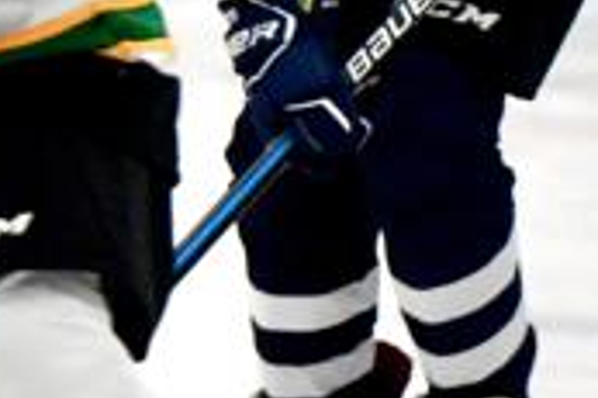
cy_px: -19
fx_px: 18022
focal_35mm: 1086
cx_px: 394
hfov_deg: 1.9
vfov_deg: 1.3
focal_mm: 122
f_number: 2.8
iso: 1600
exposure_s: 1/640
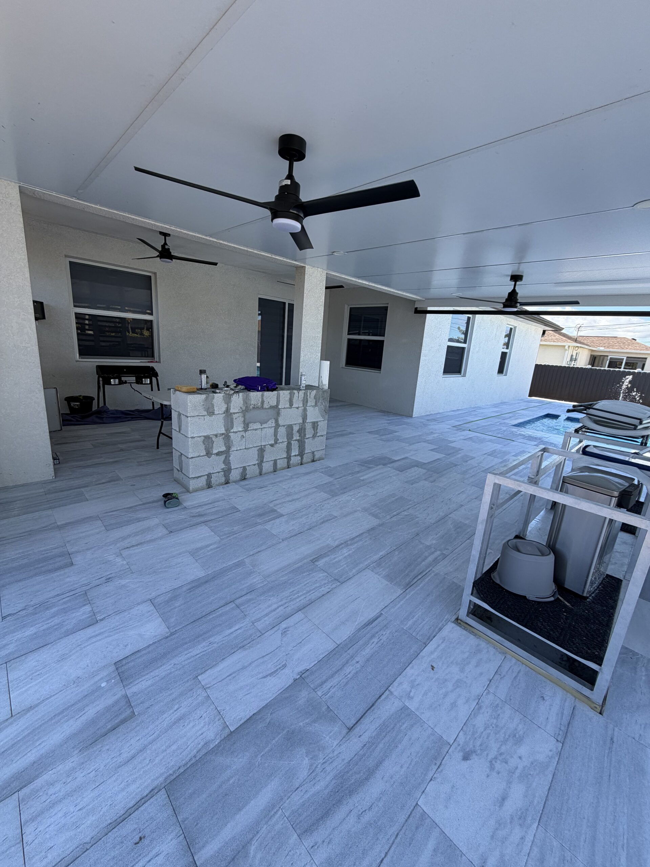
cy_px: 434
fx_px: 351
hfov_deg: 85.7
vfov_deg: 102.1
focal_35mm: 14
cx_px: 325
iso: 64
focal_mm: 2.22
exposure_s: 1/419
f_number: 2.2
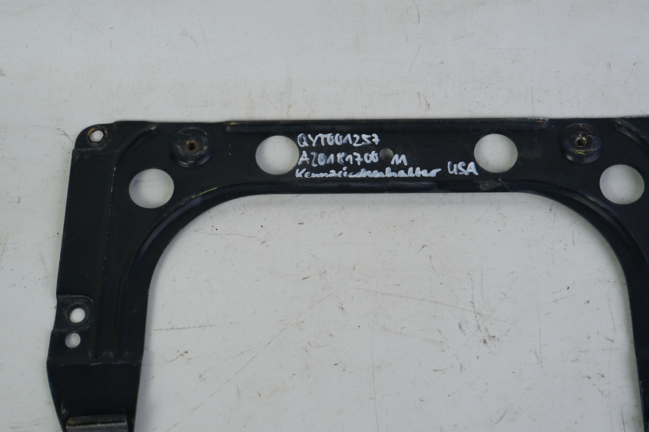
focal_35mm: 59
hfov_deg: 33.9
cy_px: 222
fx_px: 1064
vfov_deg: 23.0
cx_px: 376
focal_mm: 42
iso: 200
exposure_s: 1/160
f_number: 8
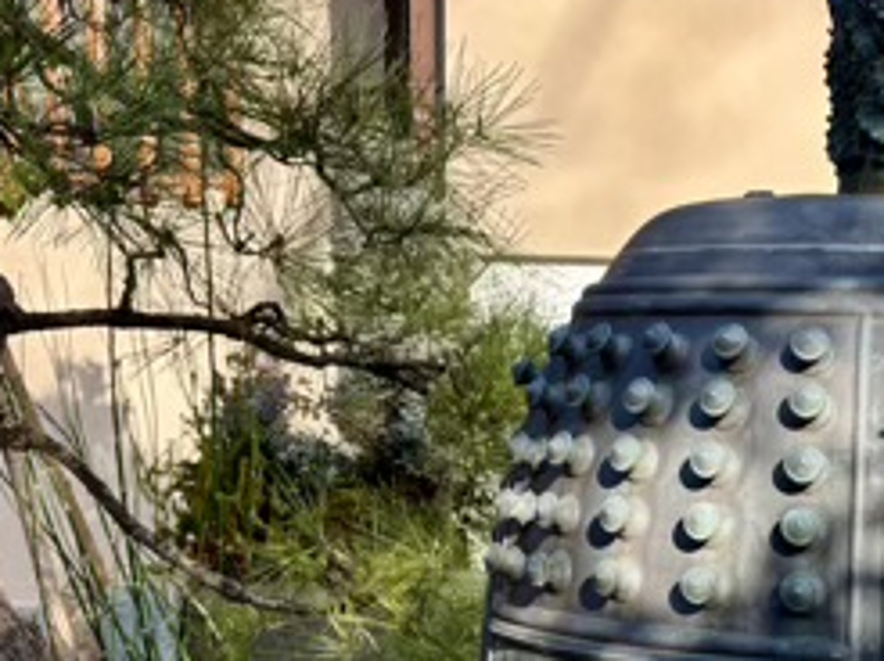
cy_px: 717
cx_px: 765
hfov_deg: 25.7
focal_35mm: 74
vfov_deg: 19.1
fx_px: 1888
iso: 50
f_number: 1.6
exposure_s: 1/799
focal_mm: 5.96
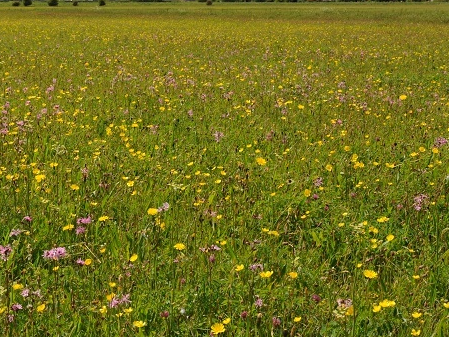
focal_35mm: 74
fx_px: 960
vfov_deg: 19.7
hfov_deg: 26.0
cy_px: 69
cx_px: 115
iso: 320
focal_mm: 24
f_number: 10
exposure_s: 1/640
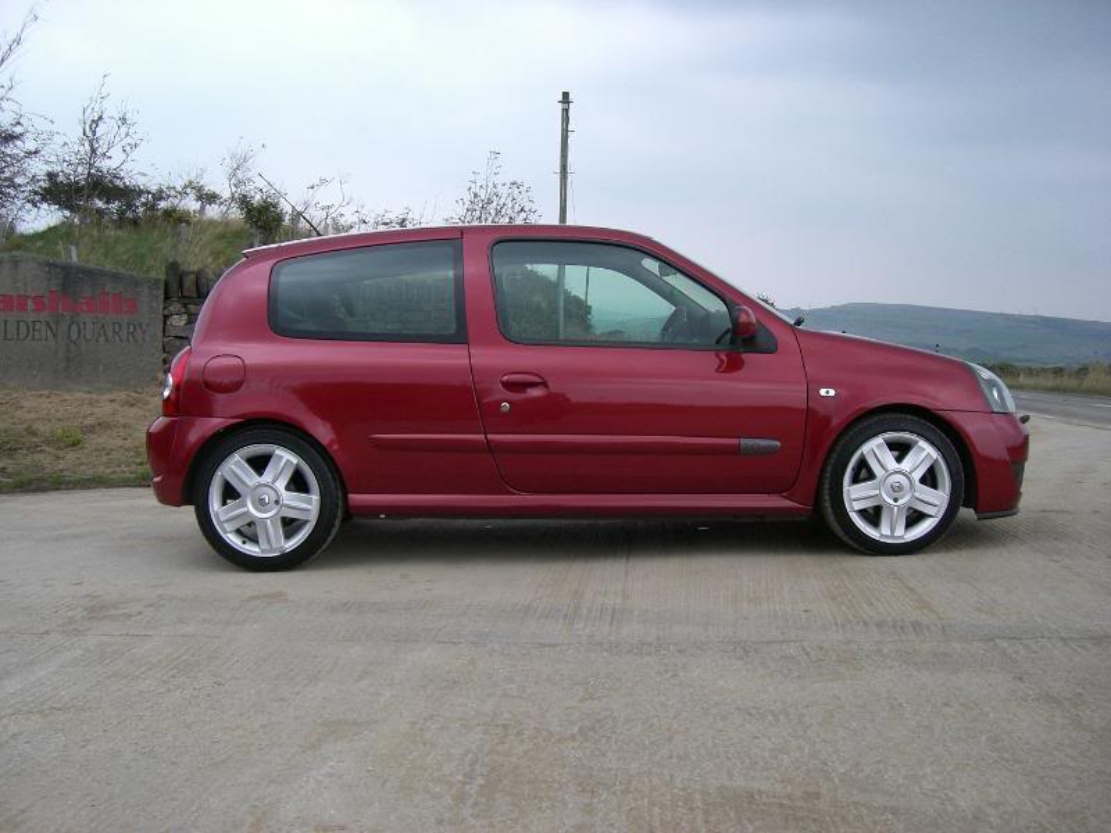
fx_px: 1220
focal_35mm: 38
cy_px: 416
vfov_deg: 37.7
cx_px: 556
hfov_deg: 49.0
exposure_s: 1/250
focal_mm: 6.2
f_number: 2.7
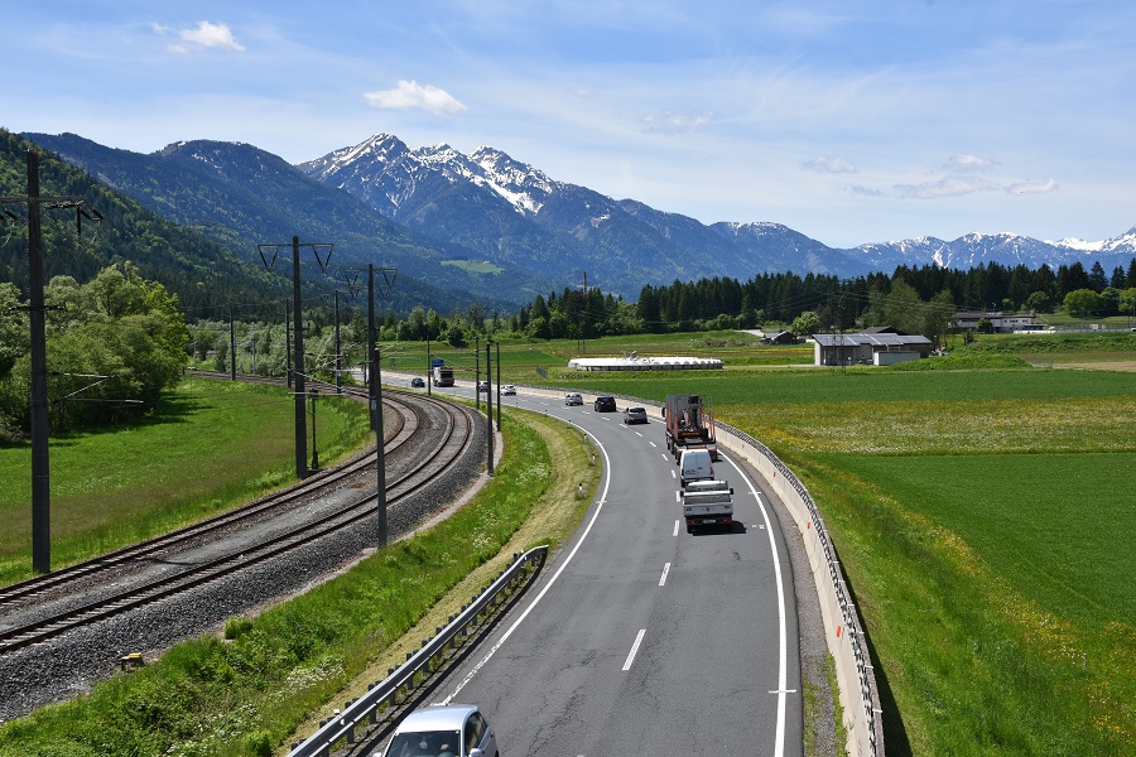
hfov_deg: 35.1
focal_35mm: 57
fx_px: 1799
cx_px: 568
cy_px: 378
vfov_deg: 23.8
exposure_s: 1/250
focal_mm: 38
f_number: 16
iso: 250
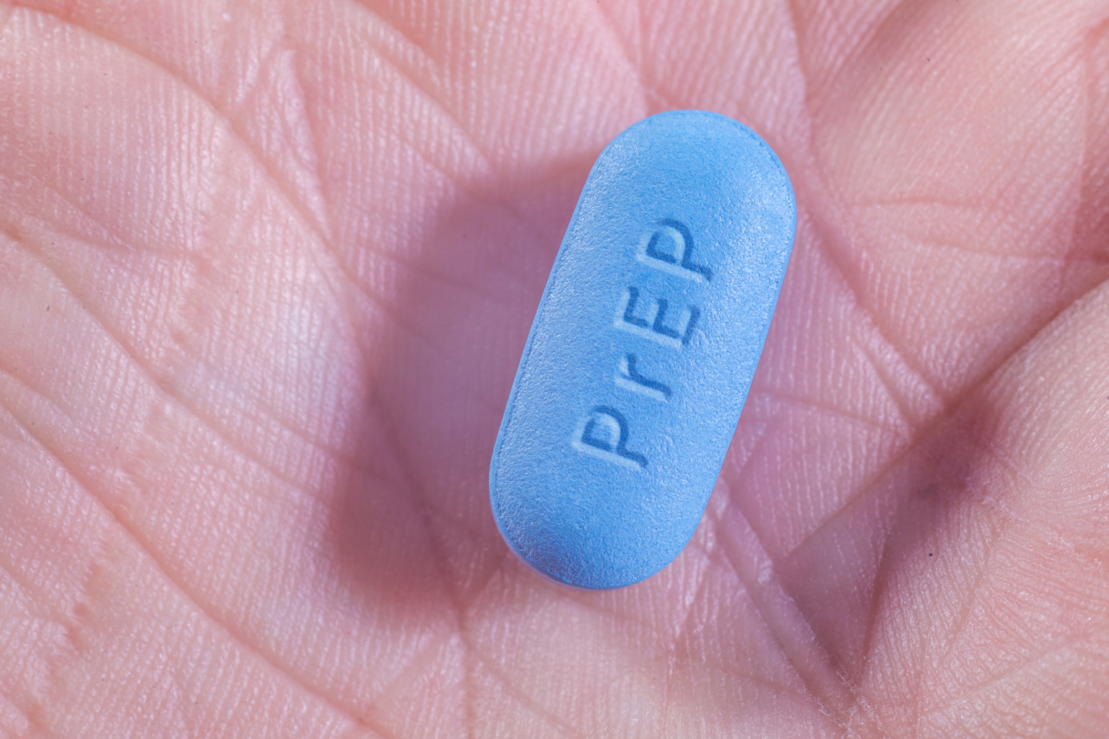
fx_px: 1540
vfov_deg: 27.0
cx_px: 554
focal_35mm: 50
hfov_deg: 39.6
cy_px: 370
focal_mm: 50
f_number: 13
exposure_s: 1/100
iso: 100
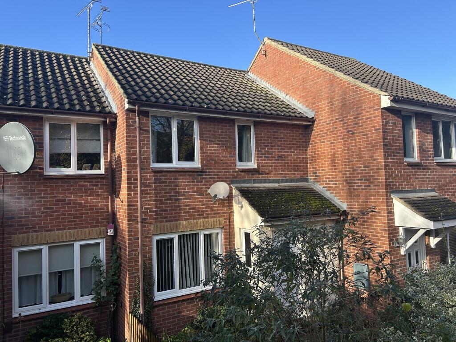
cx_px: 228
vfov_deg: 53.1
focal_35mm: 26
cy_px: 171
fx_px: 343
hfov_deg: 67.3
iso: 50
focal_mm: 5.7
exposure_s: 1/1079
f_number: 1.5
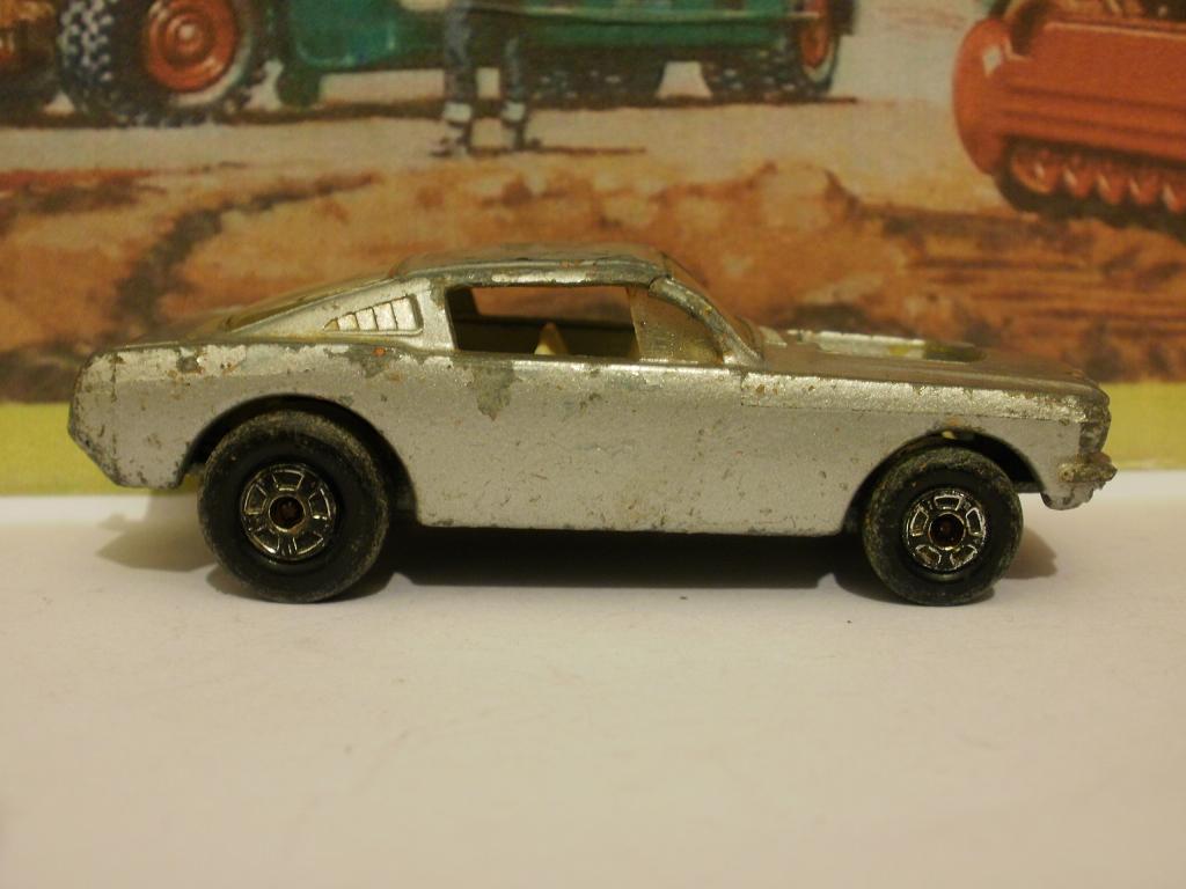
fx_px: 1508
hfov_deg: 42.9
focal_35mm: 44
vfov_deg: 32.9
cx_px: 593
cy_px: 444
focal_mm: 7.7
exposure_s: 1/2
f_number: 4
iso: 125
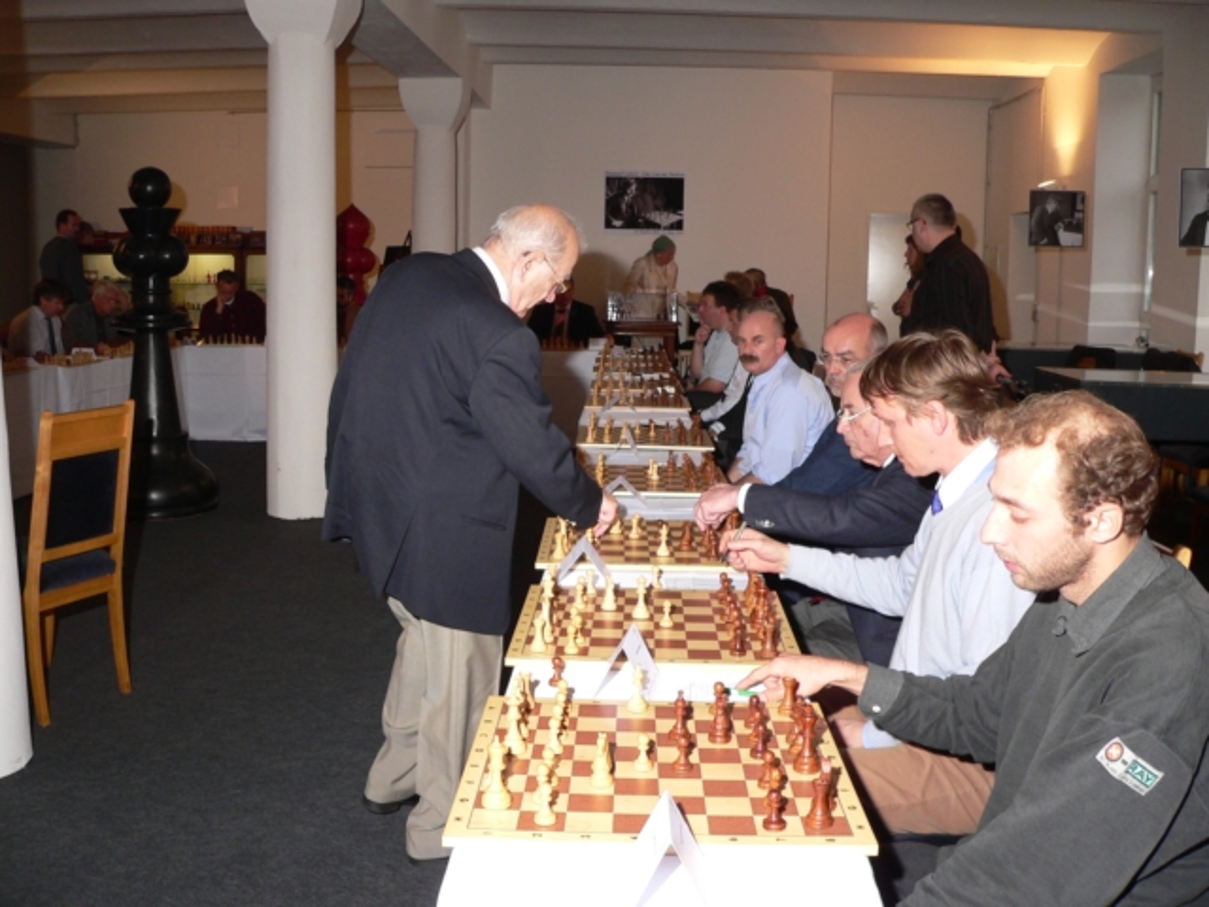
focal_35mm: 36
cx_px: 604
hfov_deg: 51.4
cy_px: 454
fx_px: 1257
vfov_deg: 39.7
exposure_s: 1/60
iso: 100
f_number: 2.8
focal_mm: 6
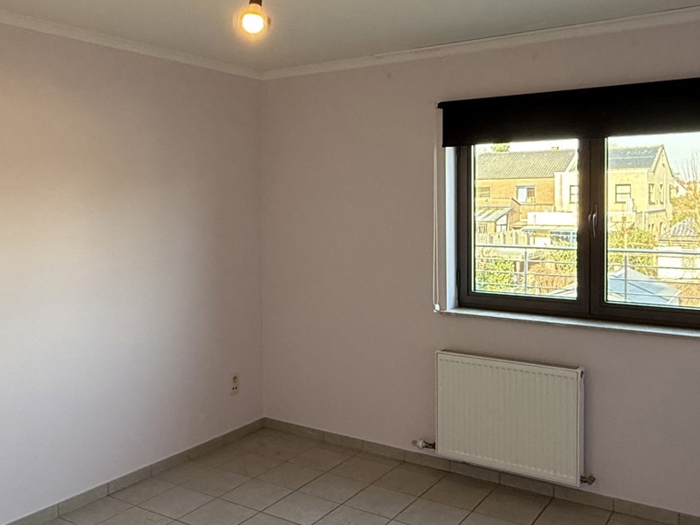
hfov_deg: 53.9
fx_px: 687
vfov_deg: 41.7
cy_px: 220
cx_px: 336
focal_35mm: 34
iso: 200
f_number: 2.2
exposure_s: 1/99
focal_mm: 2.22
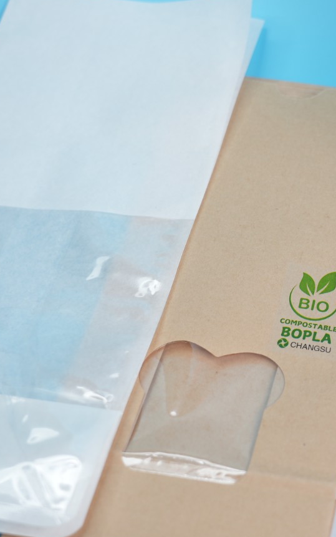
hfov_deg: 18.2
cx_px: 320
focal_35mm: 70
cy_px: 288
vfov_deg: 29.4
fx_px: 1025
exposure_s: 1/80
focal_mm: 37
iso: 160
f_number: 4.5
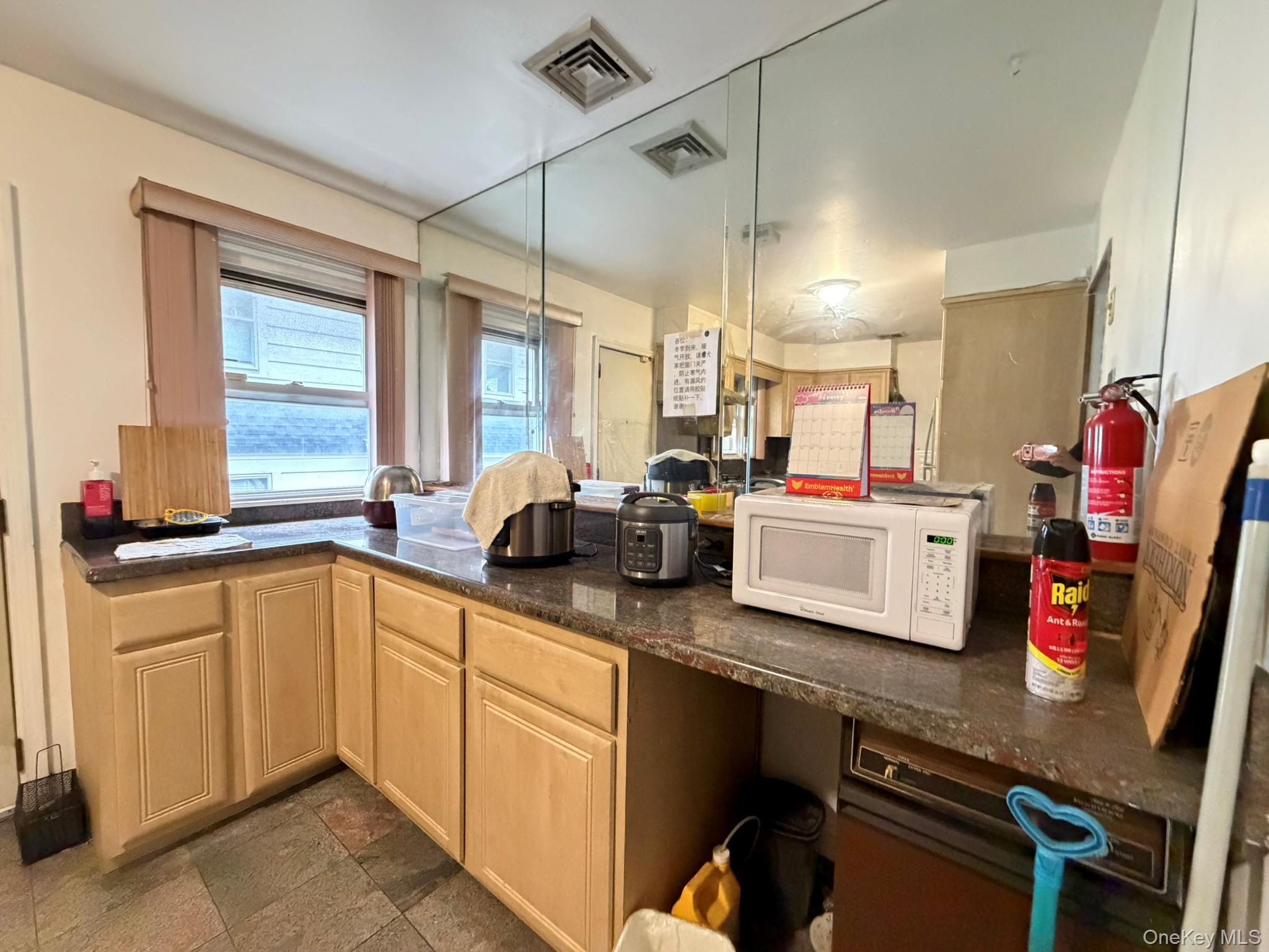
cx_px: 634
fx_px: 513
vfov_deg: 85.7
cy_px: 476
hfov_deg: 102.1
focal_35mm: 14
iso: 1000
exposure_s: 1/40
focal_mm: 2.22
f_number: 2.2
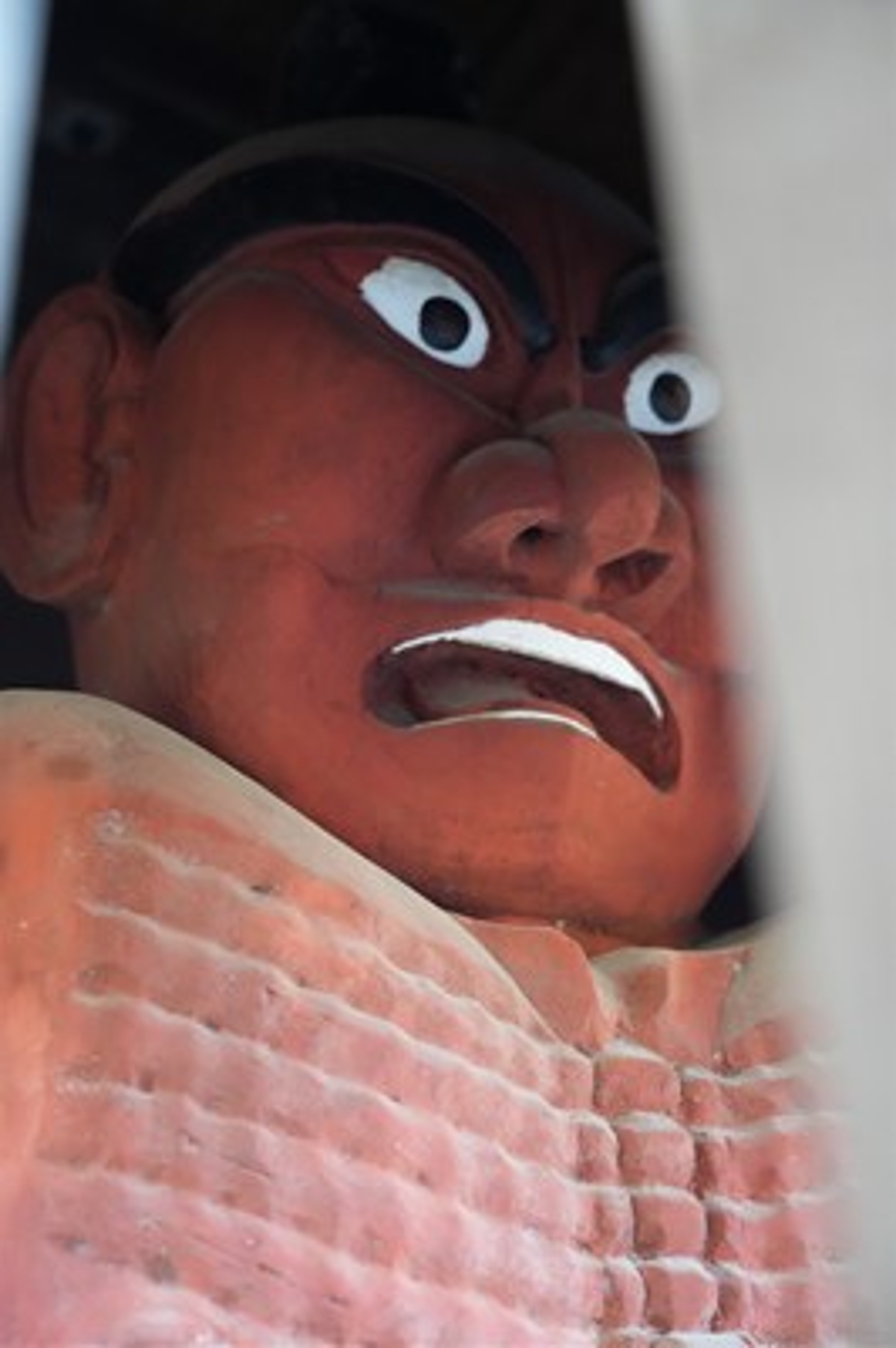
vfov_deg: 31.4
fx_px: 2393
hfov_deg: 21.2
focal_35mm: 64
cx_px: 448
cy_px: 674
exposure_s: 1/160
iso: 8000
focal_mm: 64
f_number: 4
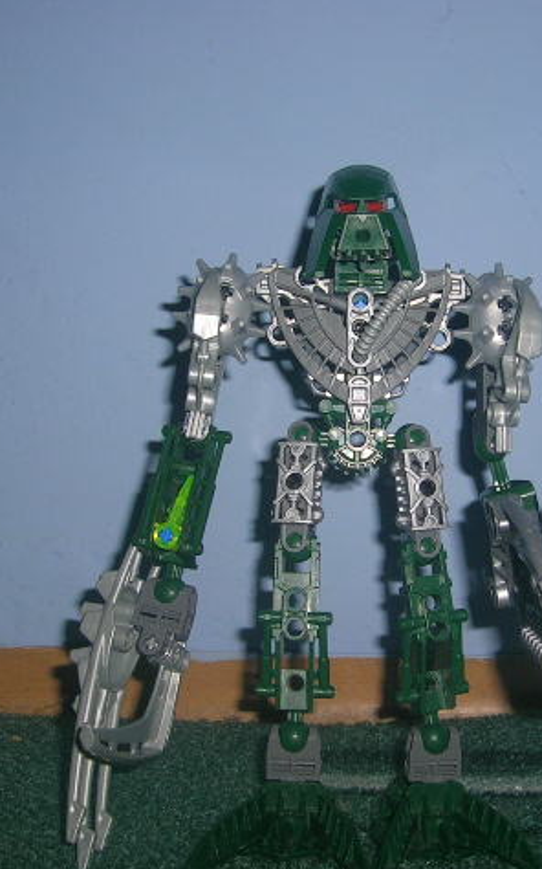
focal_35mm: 53
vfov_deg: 38.2
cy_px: 434
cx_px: 381
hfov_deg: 24.2
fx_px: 1253
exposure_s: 1/60.1
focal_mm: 5.7
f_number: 4.9
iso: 50
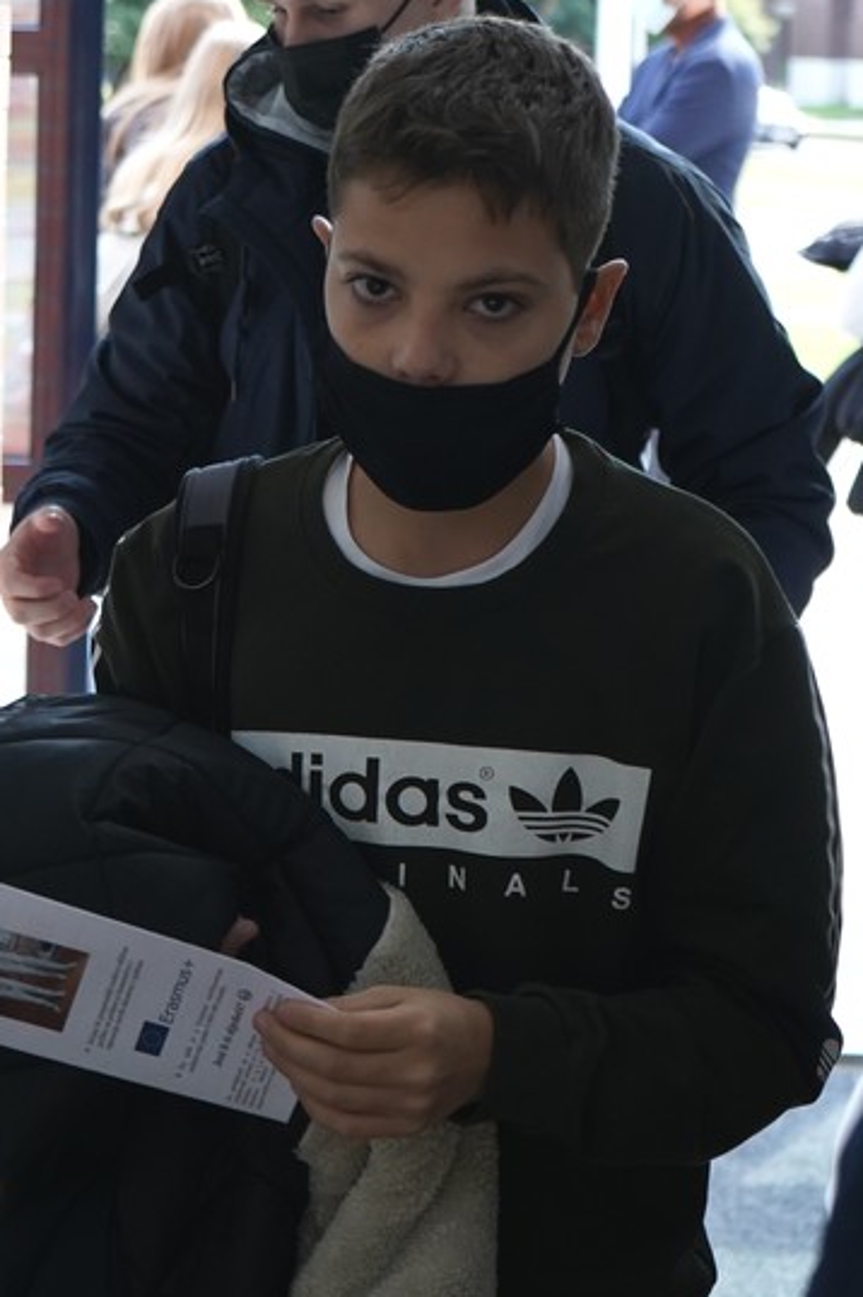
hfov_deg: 14.1
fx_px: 3456
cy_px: 381
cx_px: 135
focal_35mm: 96
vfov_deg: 21.1
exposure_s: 1/500
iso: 1250
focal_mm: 43
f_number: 4.5
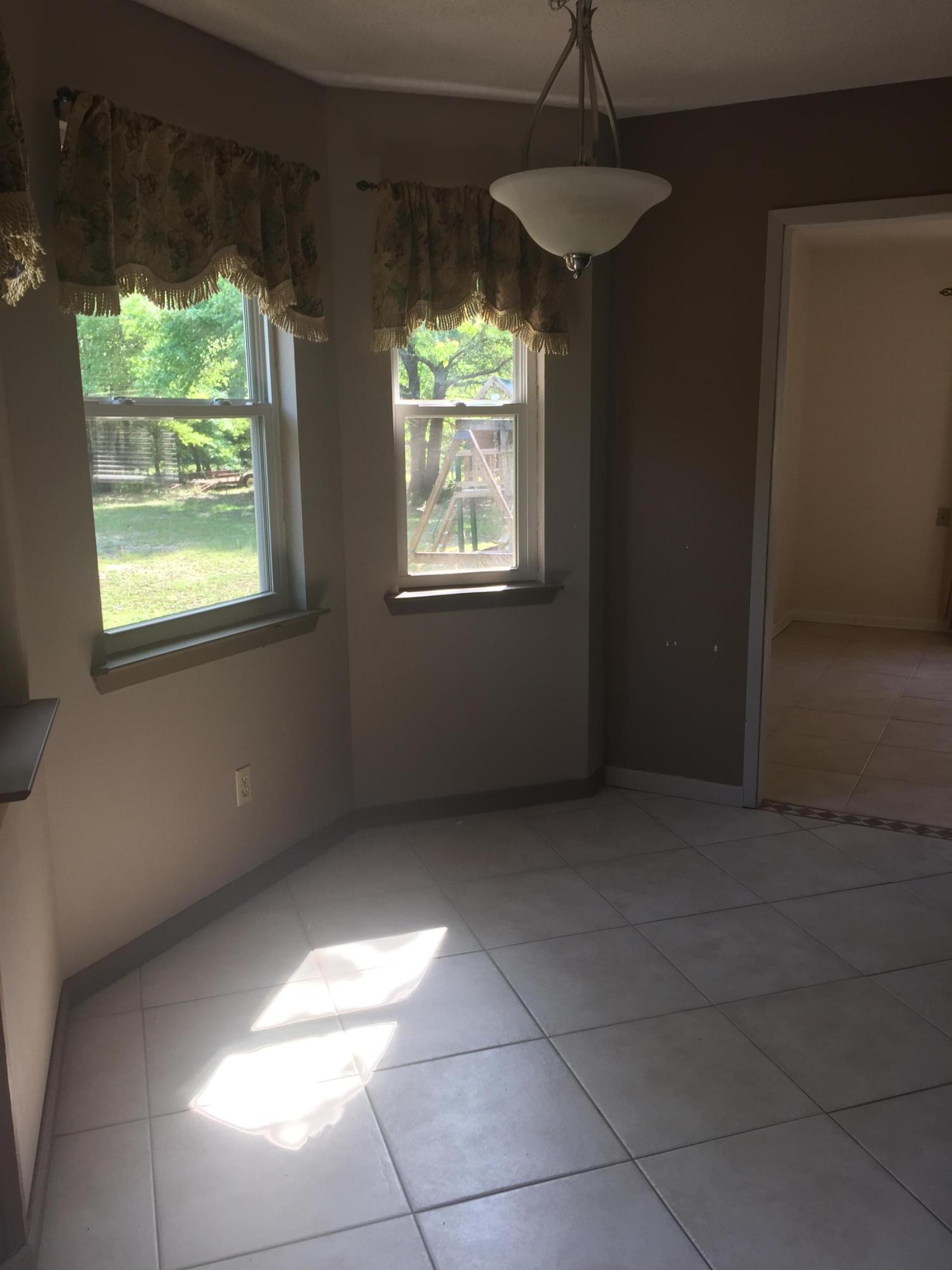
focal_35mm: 29
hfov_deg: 48.2
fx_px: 1063
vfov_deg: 61.7
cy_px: 635
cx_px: 476
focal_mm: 4.15
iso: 32
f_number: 2.2
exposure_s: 1/40
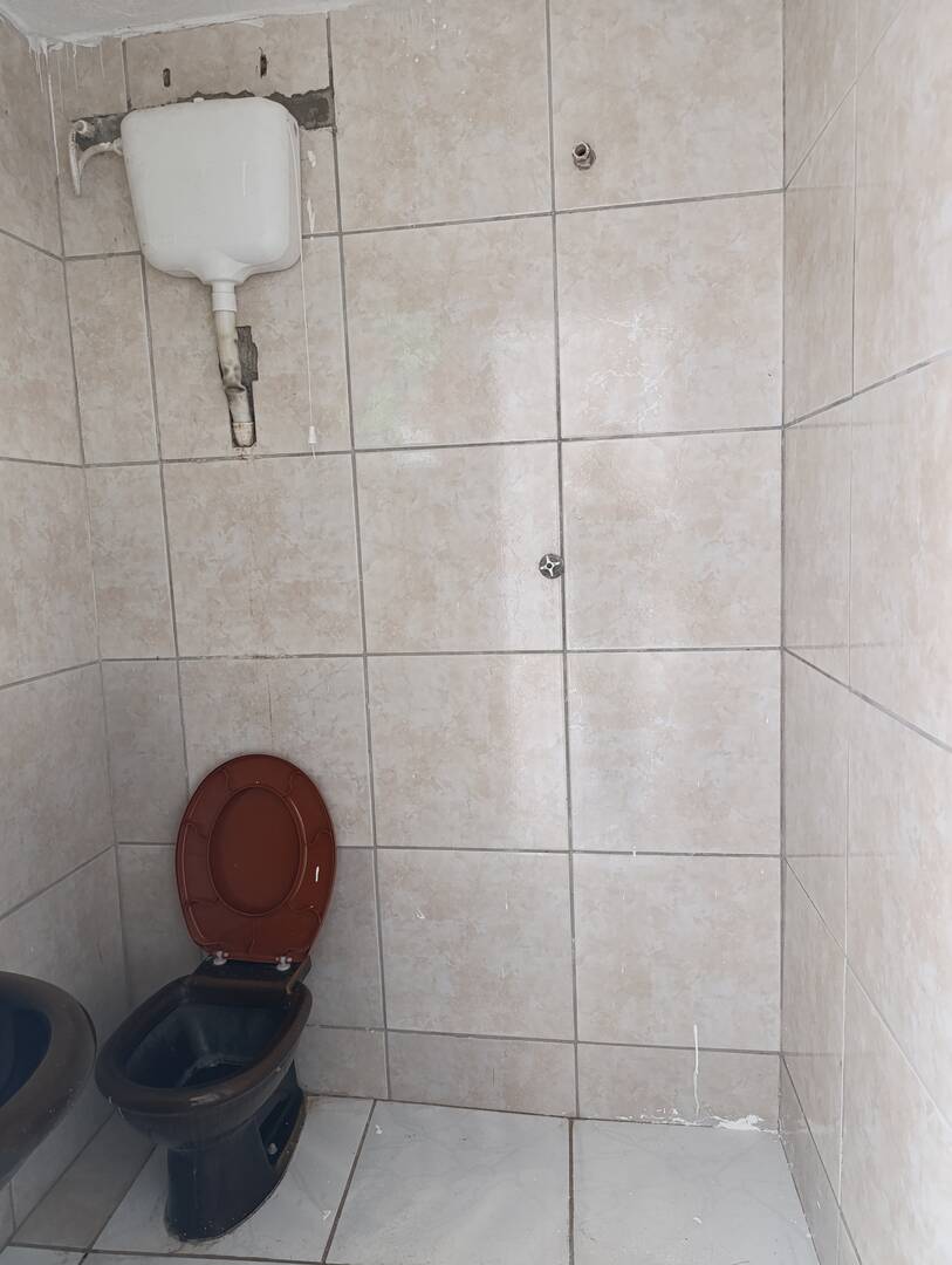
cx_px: 476
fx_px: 841
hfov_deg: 59.0
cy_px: 632
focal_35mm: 23
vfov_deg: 73.9
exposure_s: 1/30
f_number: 1.6
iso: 1250
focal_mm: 6.14
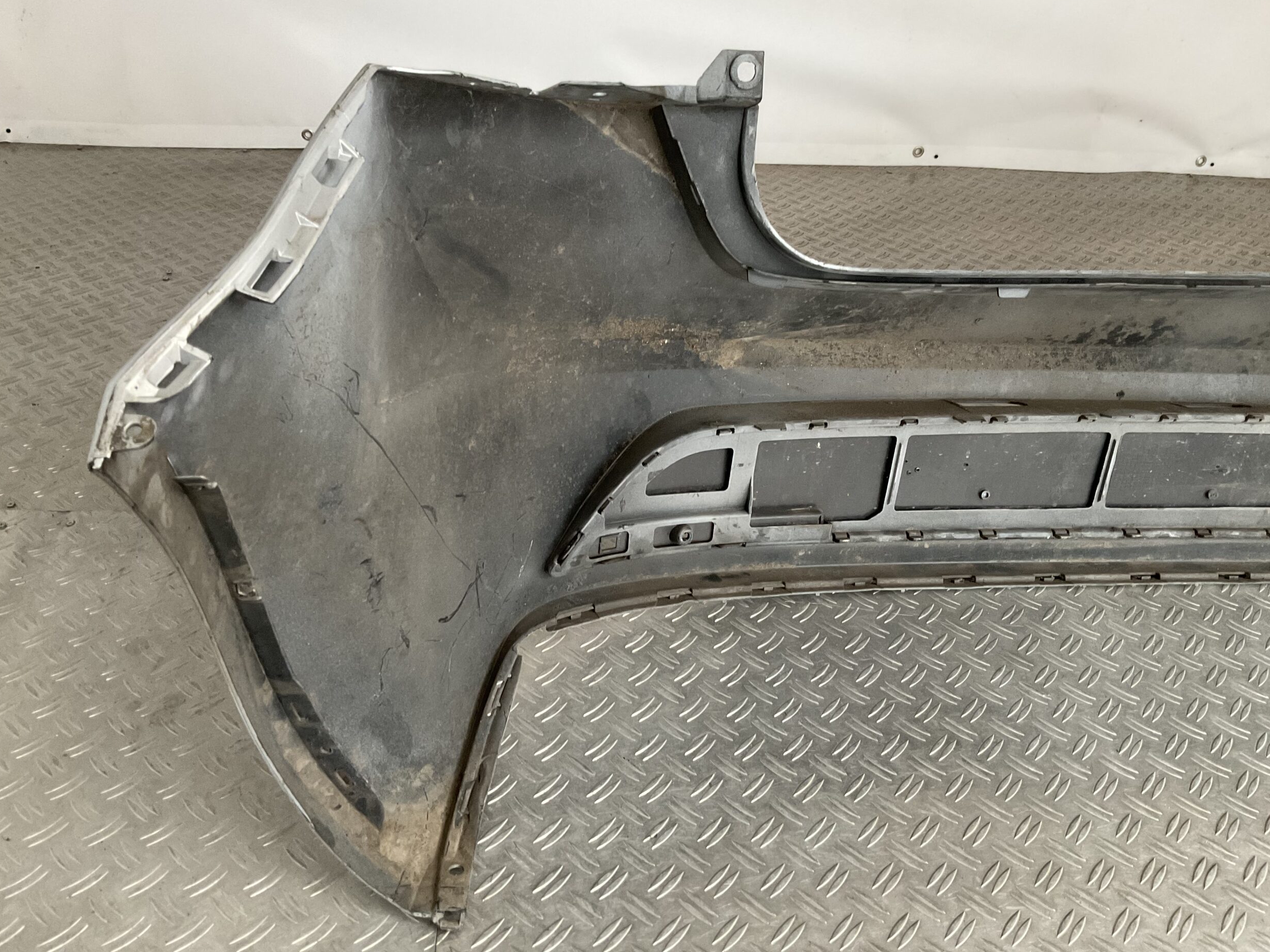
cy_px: 485
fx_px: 1101
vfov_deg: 46.8
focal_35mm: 30
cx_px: 626
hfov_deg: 60.0
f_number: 1.8
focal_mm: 3
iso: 200
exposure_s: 1/60
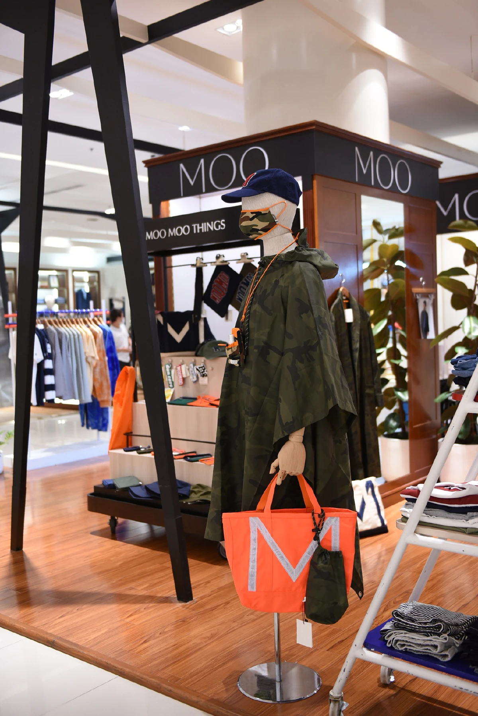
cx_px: 239
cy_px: 358
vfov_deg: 50.7
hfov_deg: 35.1
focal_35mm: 38
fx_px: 756
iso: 640
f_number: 2.8
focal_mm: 38
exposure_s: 1/100
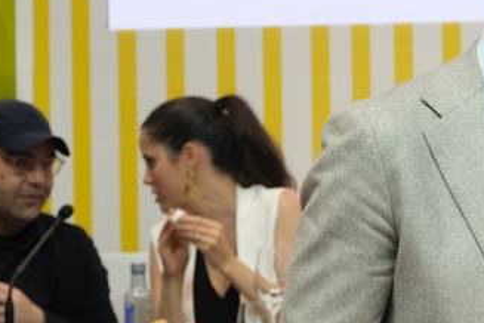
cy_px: 71
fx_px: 3415
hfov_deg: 8.0
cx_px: 718
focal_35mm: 254
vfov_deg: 5.4
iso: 2500
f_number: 7.1
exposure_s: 1/160
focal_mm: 55
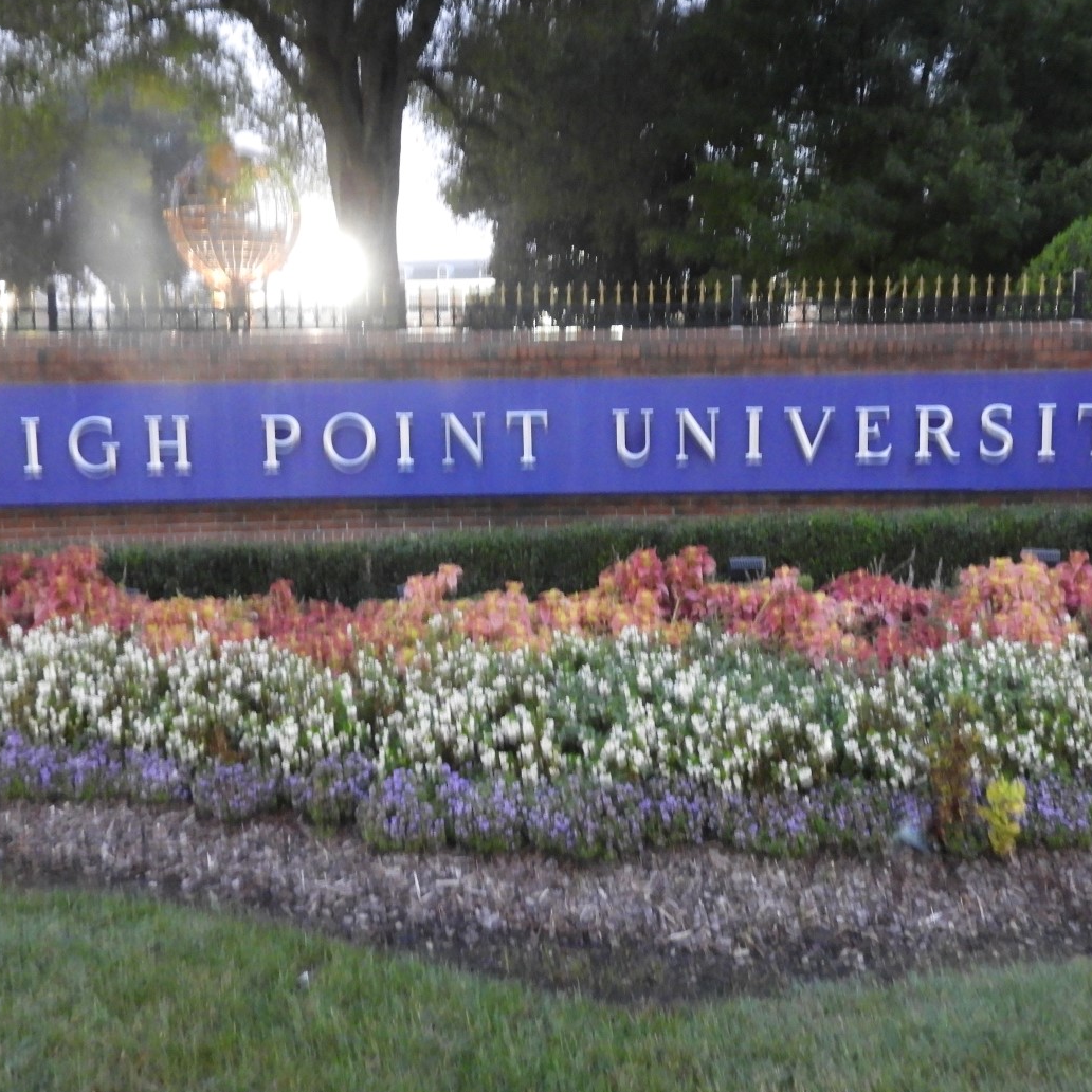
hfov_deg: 44.9
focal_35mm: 37
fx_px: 1321
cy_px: 528
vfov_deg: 44.9
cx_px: 599
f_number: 3.5
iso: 800
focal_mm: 5.4
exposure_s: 1/2
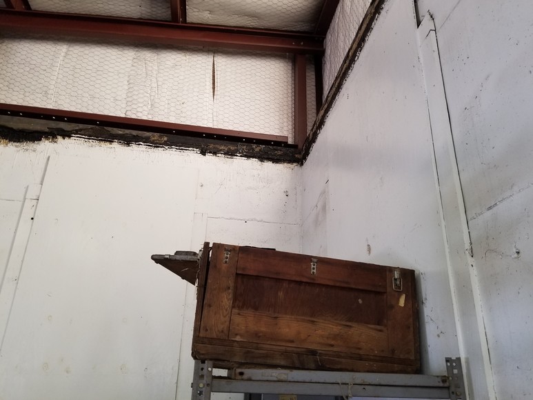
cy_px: 200
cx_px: 266
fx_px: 400
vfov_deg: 53.1
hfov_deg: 67.3
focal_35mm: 26
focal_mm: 4.25
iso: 160
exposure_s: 1/30
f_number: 1.7
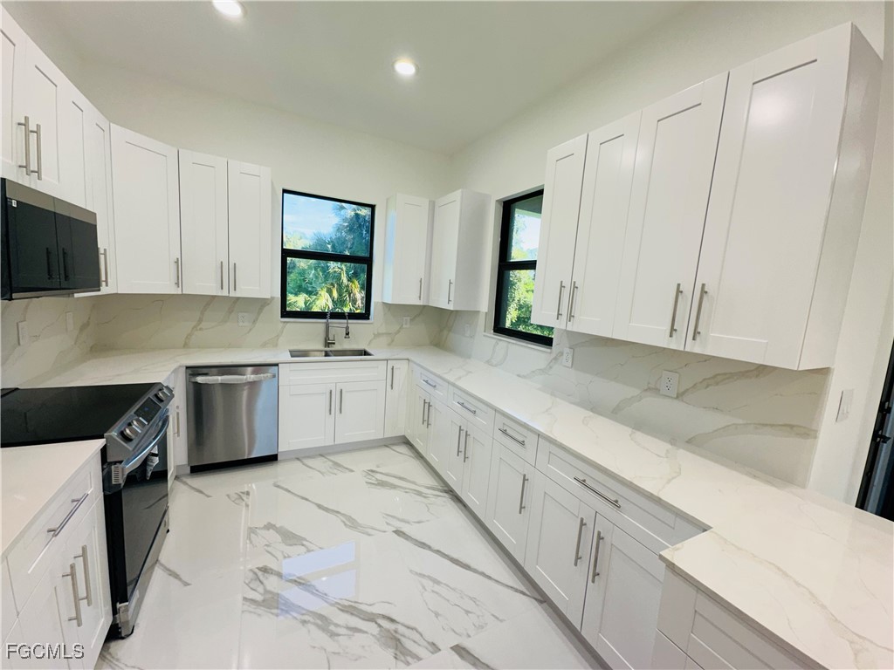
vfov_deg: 85.7
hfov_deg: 102.1
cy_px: 335
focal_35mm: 14
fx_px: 362
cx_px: 447
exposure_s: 1/120
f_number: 2.2
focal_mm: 2.22
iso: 50
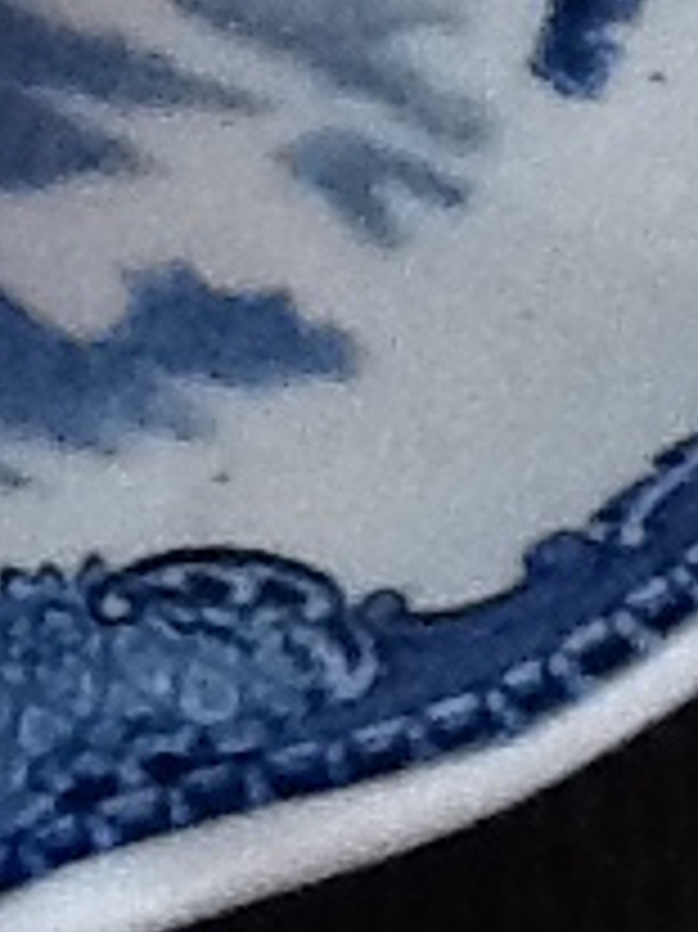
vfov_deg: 9.1
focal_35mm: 204
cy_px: -937
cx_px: -401
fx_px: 5490
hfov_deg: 7.1
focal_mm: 2.03
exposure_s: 1/30
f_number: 2.4
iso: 200
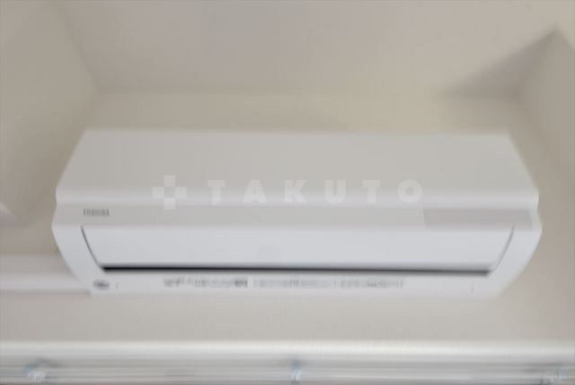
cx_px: 288
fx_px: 336
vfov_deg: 59.6
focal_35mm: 21
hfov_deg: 81.2
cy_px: 192
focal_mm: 14
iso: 100
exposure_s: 1/5
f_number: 8
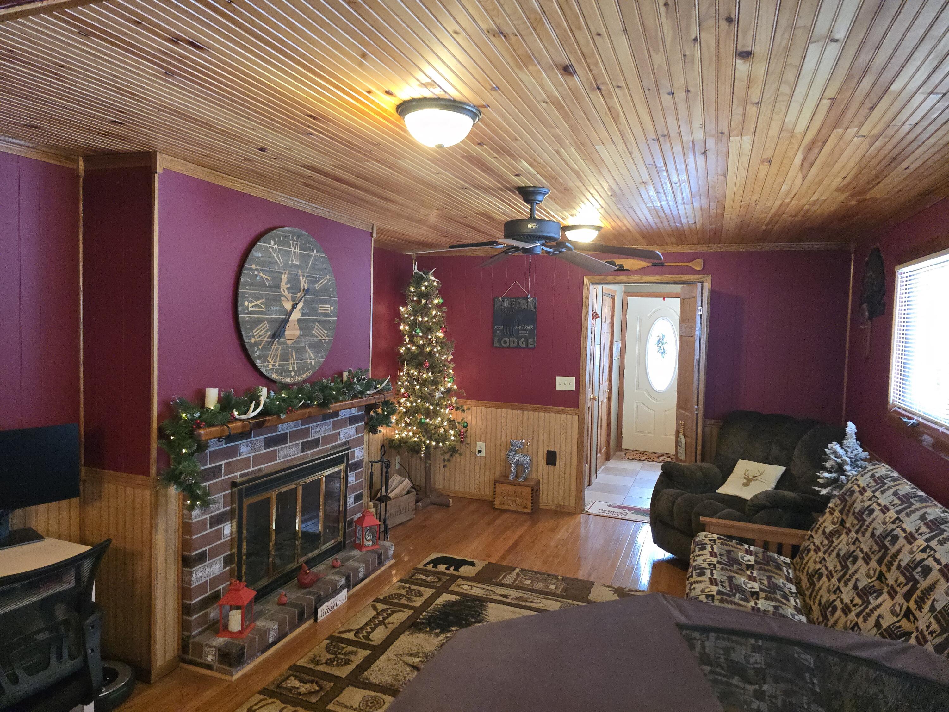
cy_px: 356
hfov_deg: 73.9
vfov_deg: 58.9
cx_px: 474
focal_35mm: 23
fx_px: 631
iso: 1000
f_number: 1.7
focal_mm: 6.3
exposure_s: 1/120
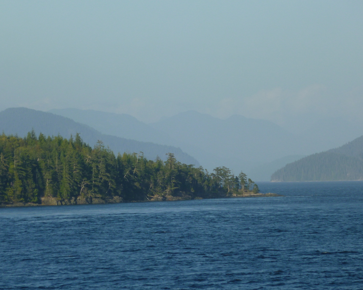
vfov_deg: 5.9
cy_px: 145
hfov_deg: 7.4
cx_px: 177
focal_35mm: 261
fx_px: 2803
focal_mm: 36
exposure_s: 1/200
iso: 80
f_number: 5.9
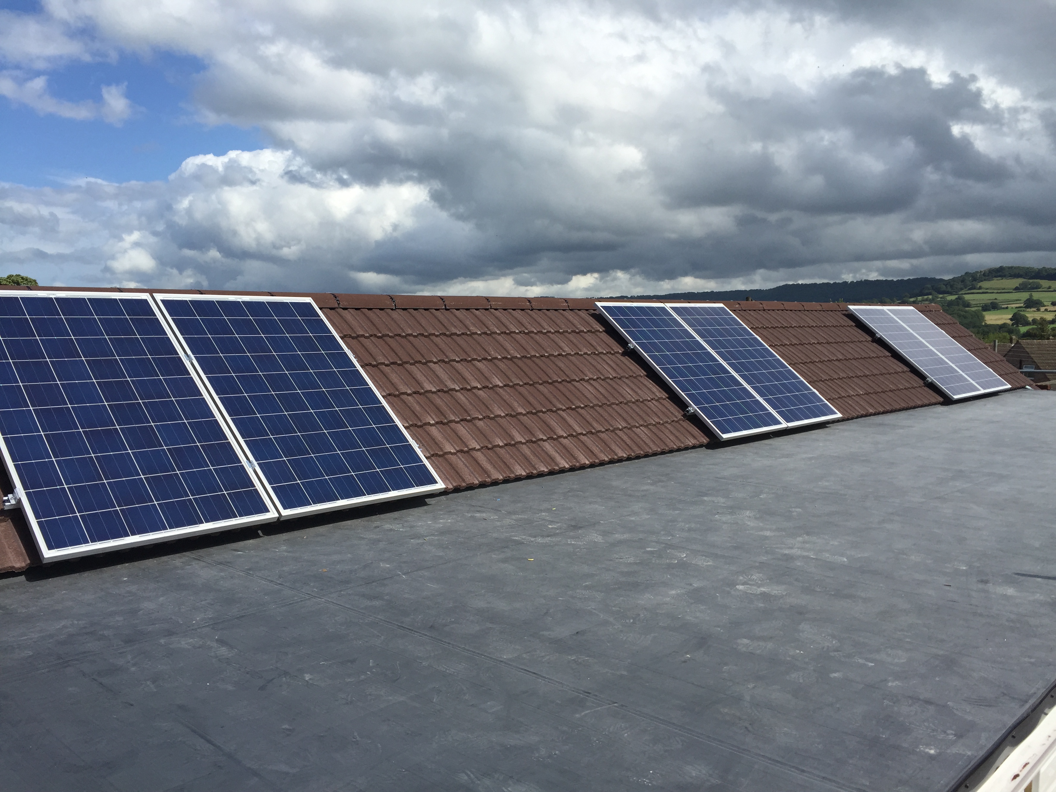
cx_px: 528
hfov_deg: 61.7
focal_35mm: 29
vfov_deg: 48.2
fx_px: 885
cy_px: 396
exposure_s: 1/2825
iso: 32
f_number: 2.2
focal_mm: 4.15
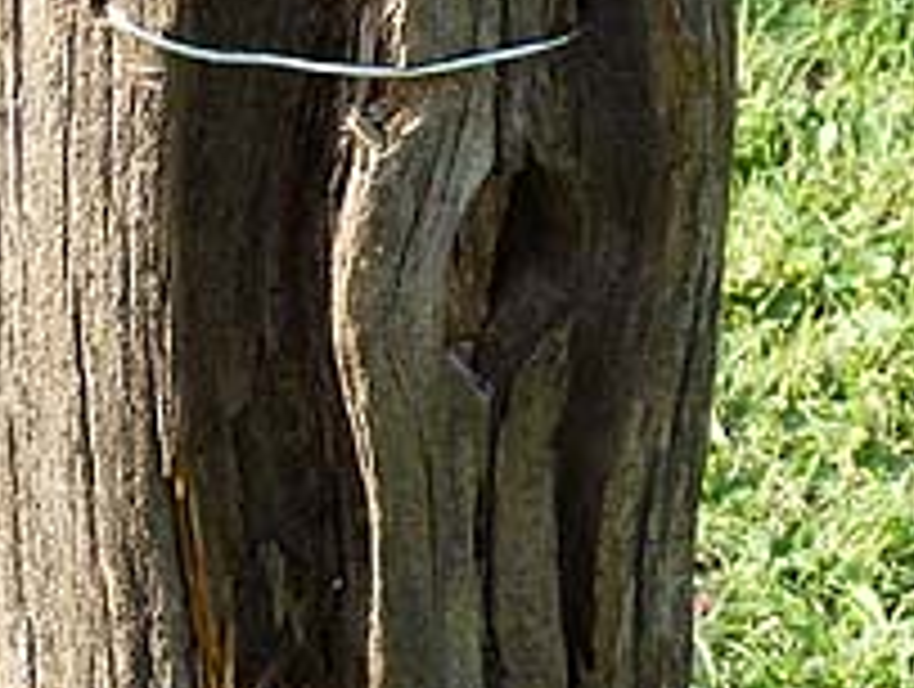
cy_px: 112
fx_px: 3042
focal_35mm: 115
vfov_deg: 12.8
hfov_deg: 17.1
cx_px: 333
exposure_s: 1/125
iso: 100
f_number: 4
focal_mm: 4.8
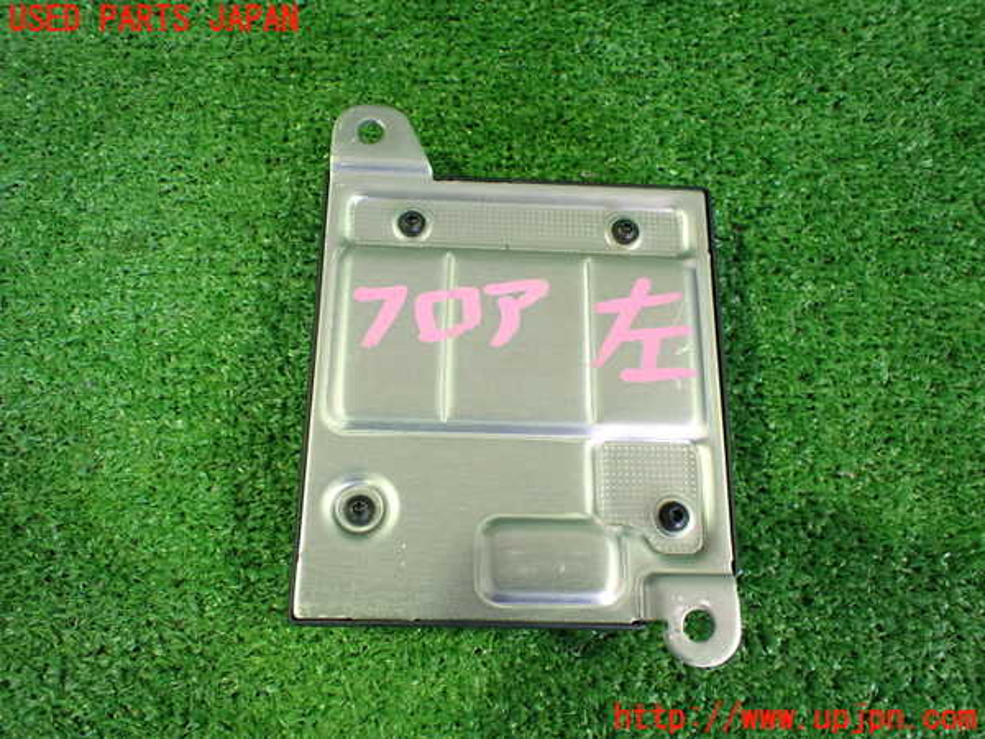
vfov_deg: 46.8
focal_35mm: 30
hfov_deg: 60.0
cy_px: 370
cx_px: 492
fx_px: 854
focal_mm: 5.4
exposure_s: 1/40
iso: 800
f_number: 2.3
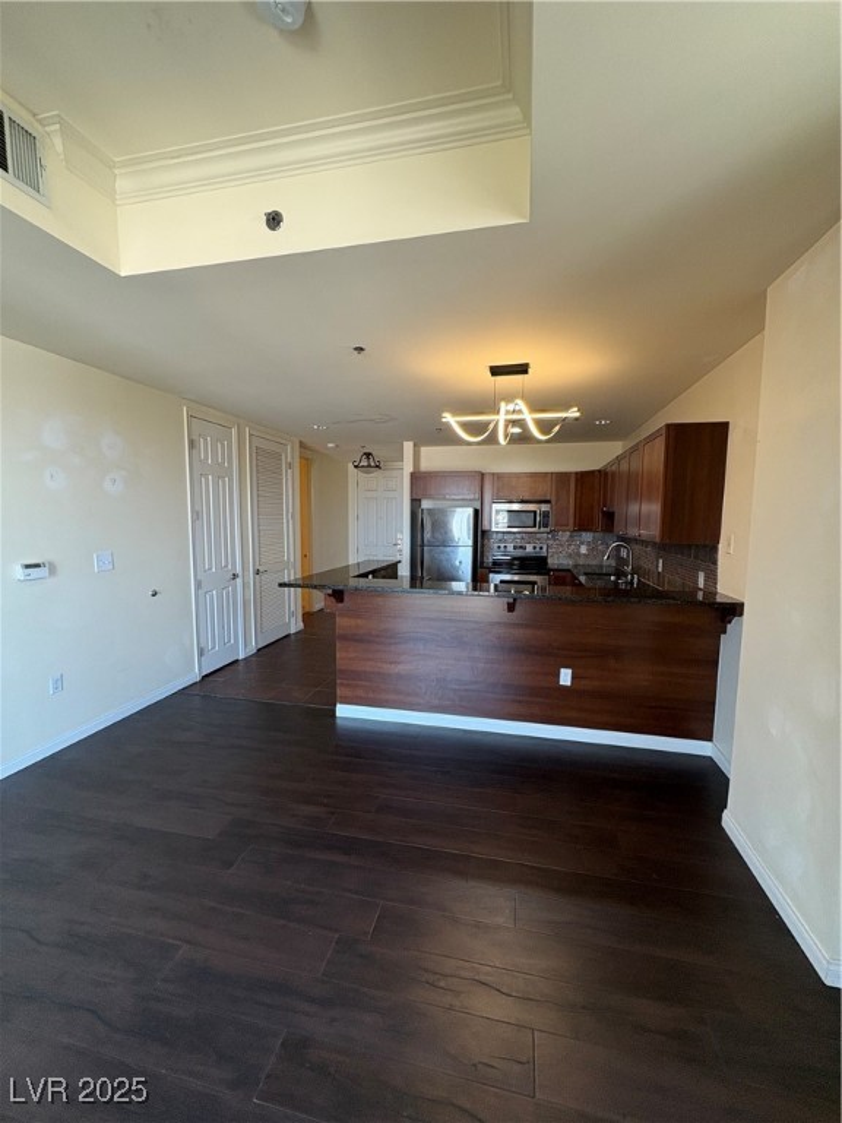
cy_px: 562
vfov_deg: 102.1
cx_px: 421
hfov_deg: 85.7
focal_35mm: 14
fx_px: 454
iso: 160
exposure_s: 1/60
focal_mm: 2.22
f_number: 2.2
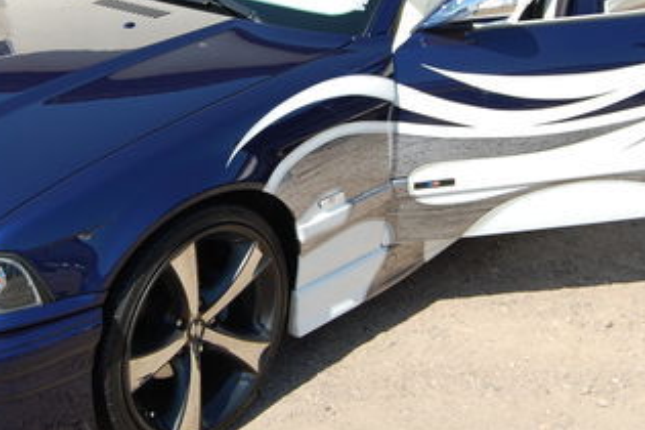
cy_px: 154
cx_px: 203
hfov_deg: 32.5
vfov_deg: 22.2
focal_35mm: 61
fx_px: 1093
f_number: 8
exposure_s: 1/250
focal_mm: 20
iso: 200
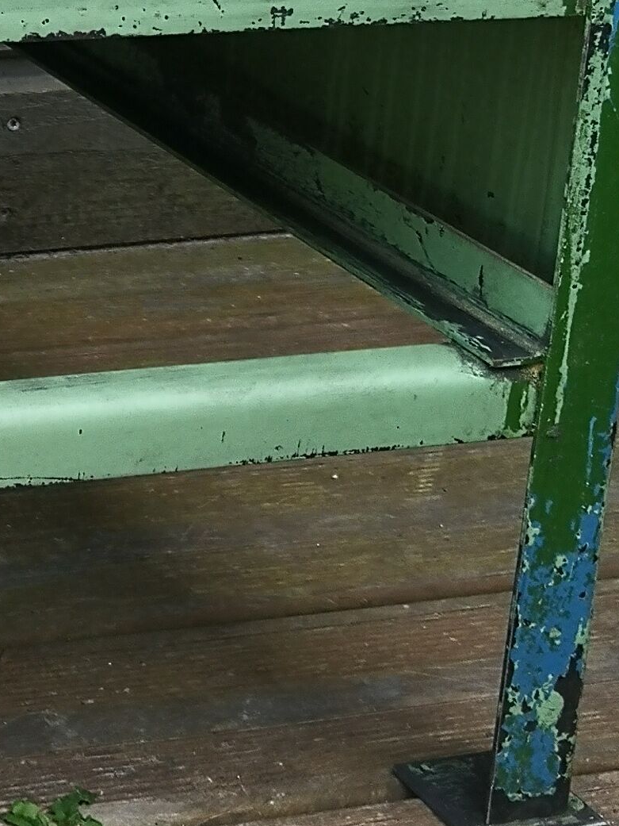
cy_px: -255
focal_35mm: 122
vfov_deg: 15.4
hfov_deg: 11.7
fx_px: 2908
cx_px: -285
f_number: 1.6
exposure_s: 1/154
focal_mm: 3.95
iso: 50
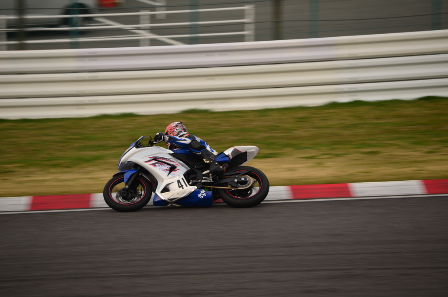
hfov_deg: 6.3
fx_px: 4098
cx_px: 224
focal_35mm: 330
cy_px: 148
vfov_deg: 4.1
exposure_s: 1/250
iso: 100
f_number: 5.6
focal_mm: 220
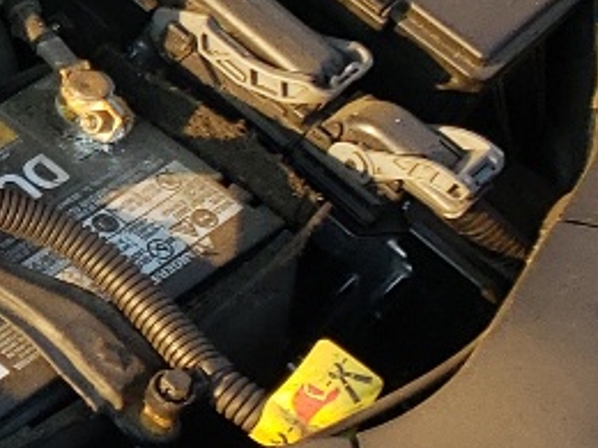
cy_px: -5
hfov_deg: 10.3
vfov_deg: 9.2
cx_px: -941
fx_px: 2764
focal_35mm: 160
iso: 50
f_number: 1.5
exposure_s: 1/417
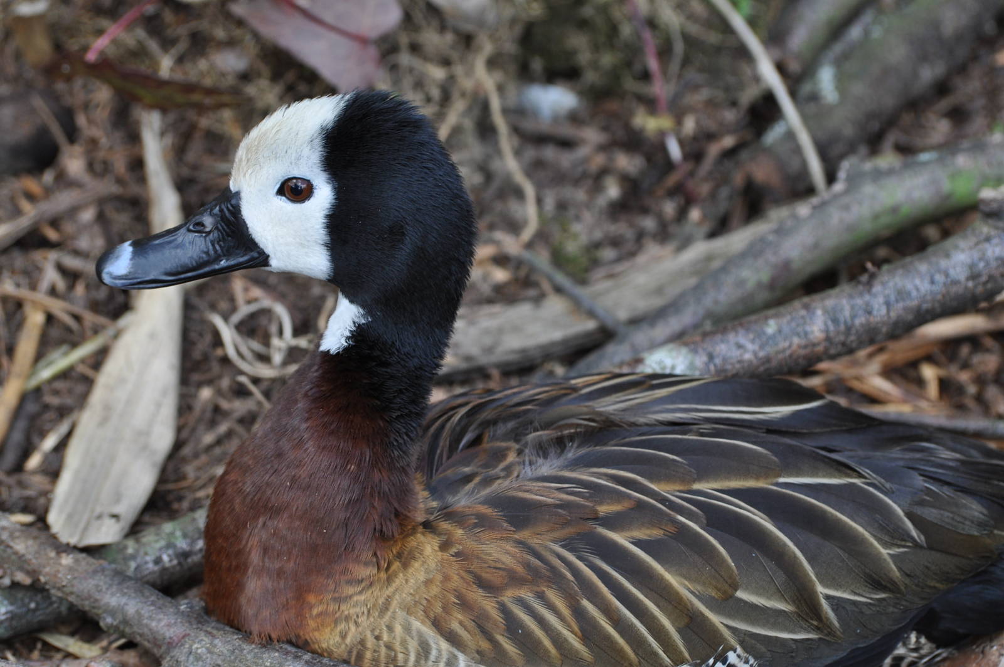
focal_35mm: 330
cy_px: 334
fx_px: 9193
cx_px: 502
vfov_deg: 4.2
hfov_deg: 6.3
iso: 400
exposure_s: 1/125
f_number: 8
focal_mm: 220
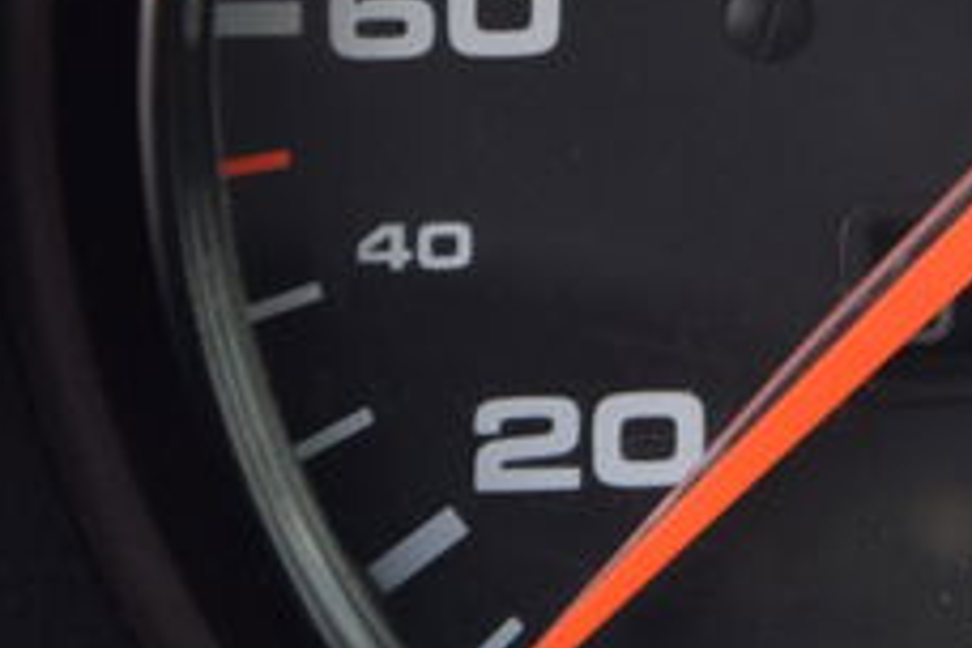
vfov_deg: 3.1
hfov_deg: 4.6
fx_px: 12014
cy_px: -9
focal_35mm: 445
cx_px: 1228
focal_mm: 66
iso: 100
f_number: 5.3
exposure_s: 1/25
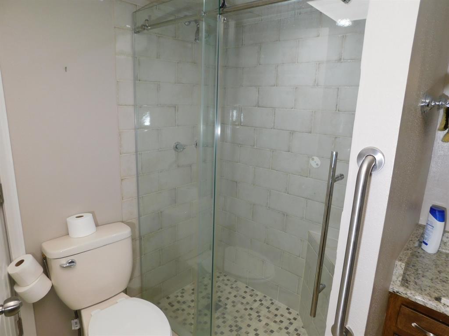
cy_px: 168
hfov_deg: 73.9
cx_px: 224
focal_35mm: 23
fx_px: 298
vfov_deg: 58.9
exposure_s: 1/60
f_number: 3
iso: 125
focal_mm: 4
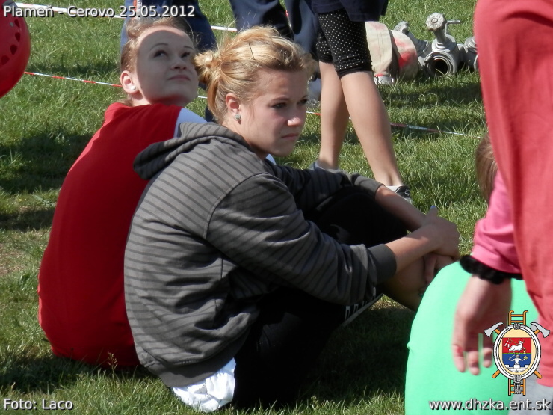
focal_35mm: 116
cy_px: 208
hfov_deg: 17.0
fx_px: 1853
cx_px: 276
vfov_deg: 12.8
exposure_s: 1/400
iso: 80
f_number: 5.2
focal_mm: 20.9
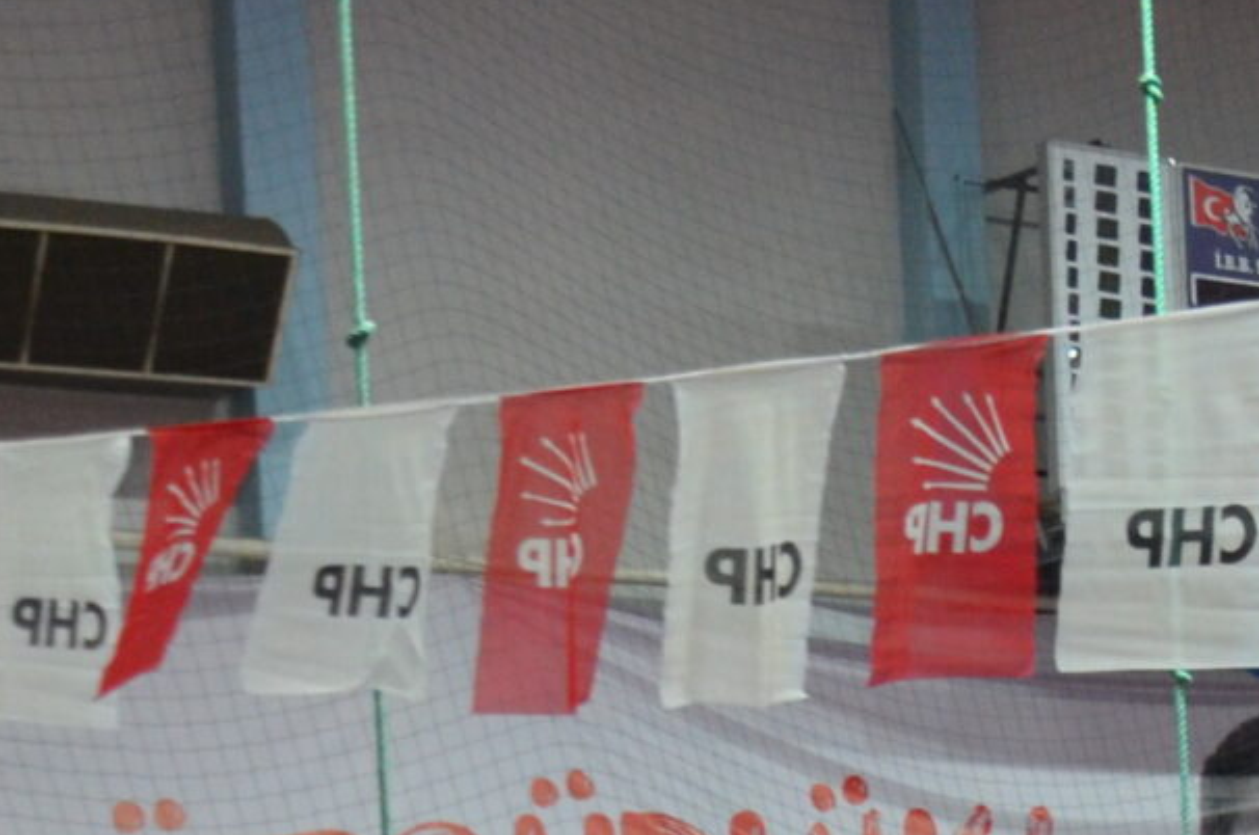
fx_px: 3980
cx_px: 2177
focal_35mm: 114
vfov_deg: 11.3
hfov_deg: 15.7
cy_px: 1371
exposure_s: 1/80
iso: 1000
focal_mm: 18
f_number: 4.5
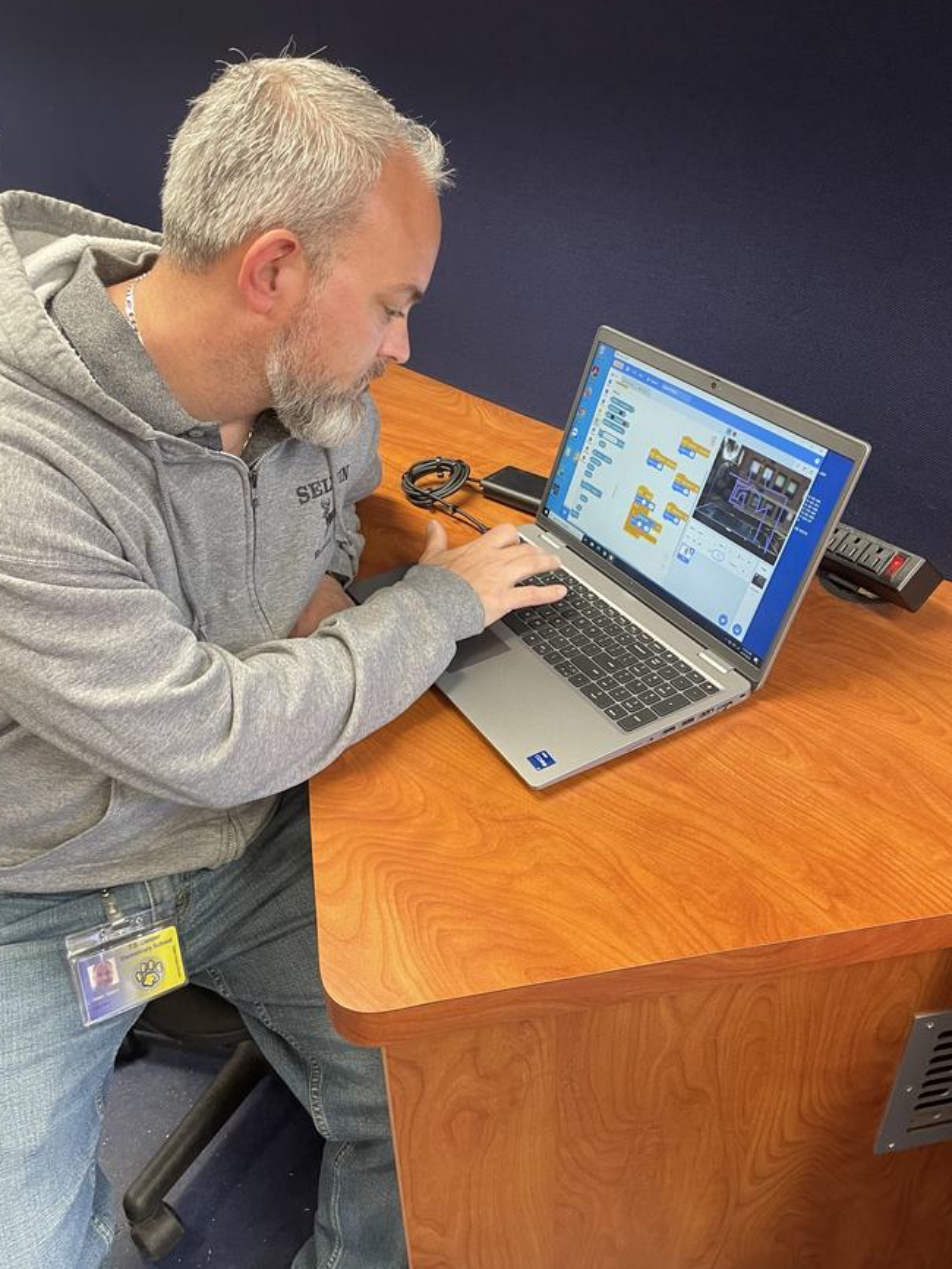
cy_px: 645
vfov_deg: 63.4
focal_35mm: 28
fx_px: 1026
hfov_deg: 49.8
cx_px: 495
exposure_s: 1/60
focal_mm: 4.2
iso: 200
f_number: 1.6
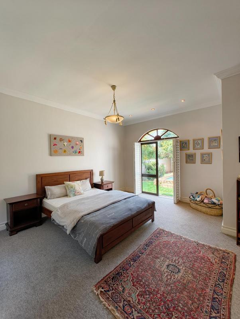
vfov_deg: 102.0
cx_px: 120
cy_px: 160
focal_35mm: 14
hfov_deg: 85.8
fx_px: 129
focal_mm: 2.15
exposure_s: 1/50
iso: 616
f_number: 2.2
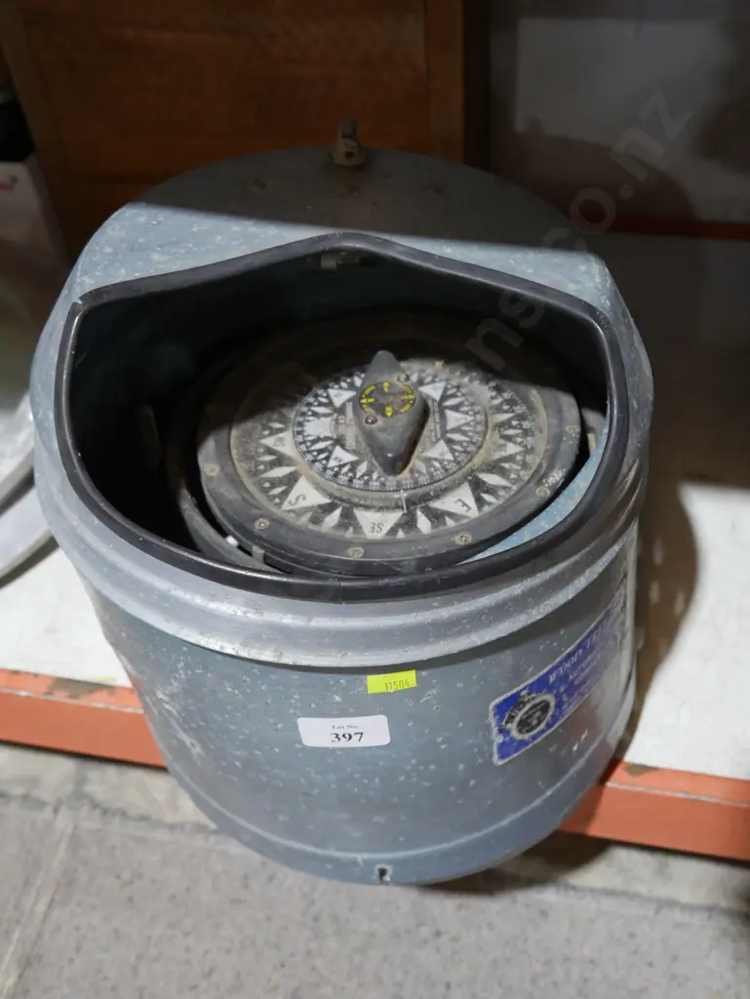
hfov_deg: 37.8
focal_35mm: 38
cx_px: 375
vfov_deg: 49.0
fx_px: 1097
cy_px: 500
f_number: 4.1
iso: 640
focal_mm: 19
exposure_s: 1/60
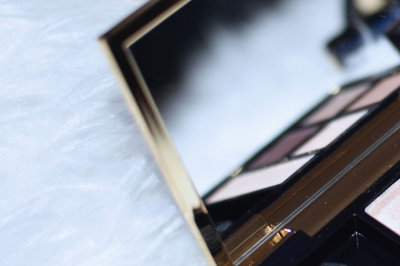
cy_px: 154
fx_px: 1536
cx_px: 496
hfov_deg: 14.3
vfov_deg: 9.9
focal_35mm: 138
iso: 560
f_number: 2.8
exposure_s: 1/60
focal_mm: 35
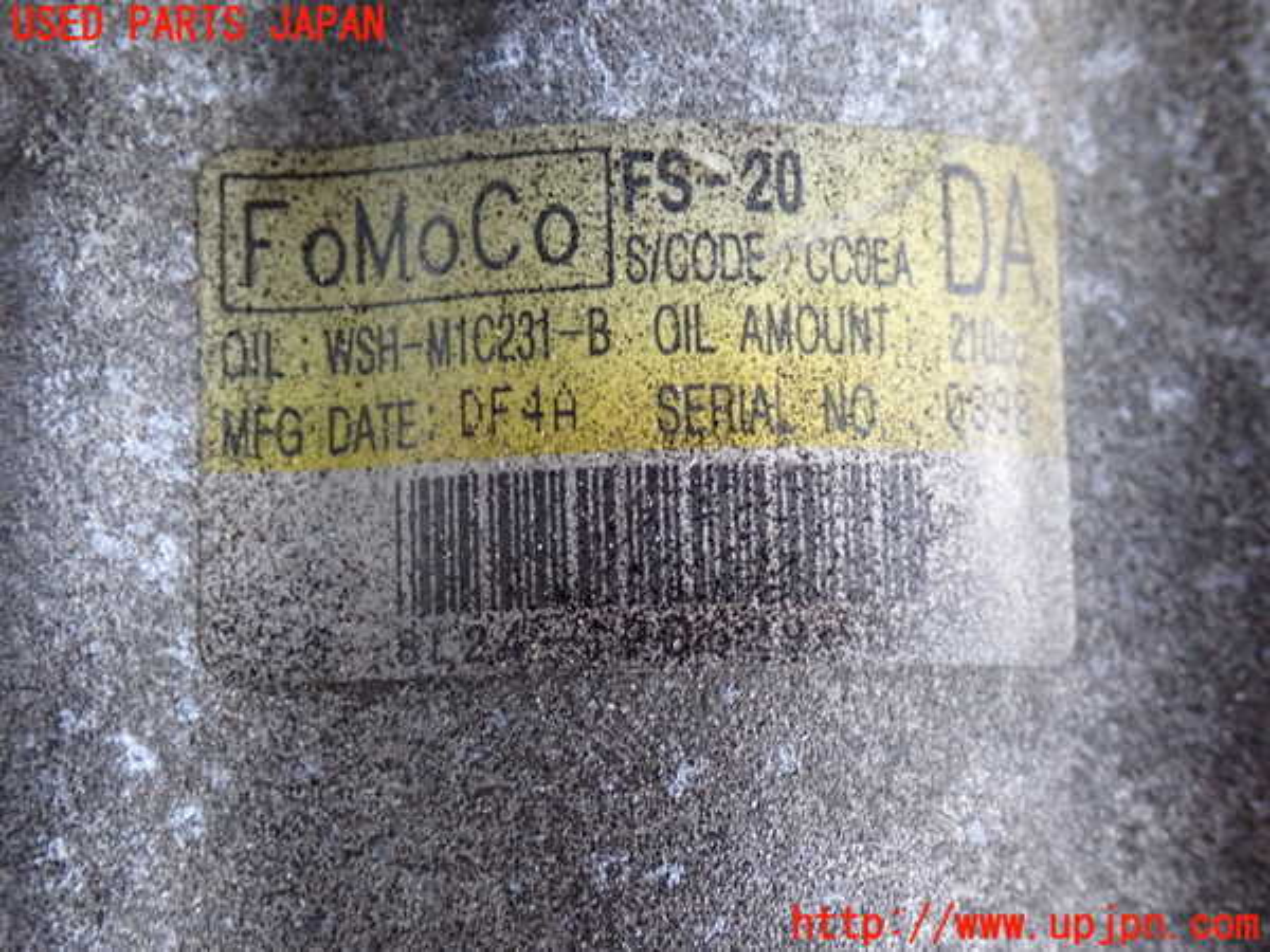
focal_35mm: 67
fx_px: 2458
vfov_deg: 21.9
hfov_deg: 29.0
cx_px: 635
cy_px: 476
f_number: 3.8
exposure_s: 1/25
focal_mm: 11.88
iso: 800
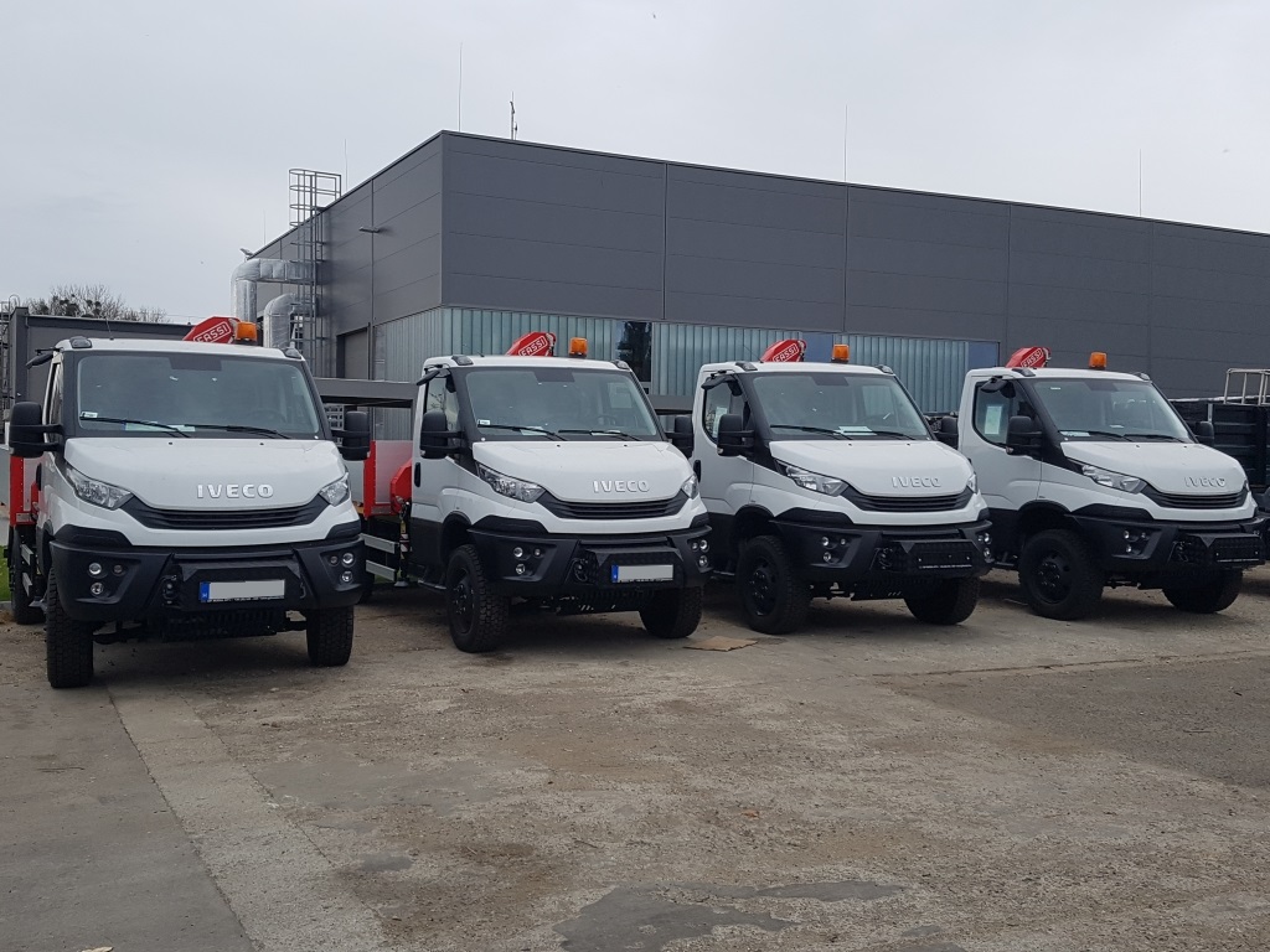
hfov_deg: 67.3
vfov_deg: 53.1
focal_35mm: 26
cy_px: 476
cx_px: 635
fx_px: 954
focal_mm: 4.2
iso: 50
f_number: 1.7
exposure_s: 1/514
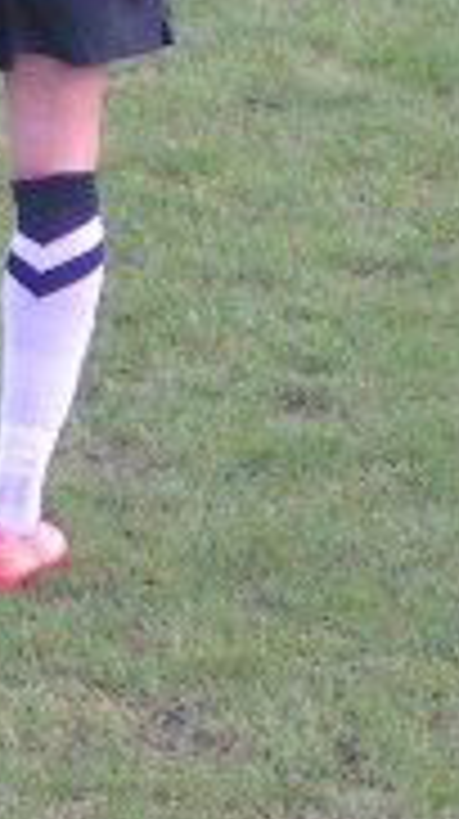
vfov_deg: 3.2
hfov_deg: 1.8
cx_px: -288
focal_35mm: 684
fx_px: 14841
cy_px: -459
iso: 125
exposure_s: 1/160
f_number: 3.5
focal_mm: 21.9
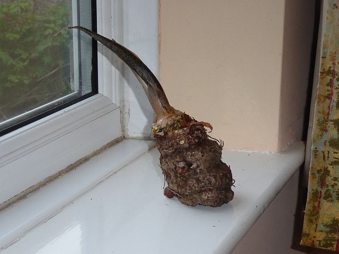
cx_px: 170
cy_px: 127
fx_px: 774
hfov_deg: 24.7
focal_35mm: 79
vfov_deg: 18.7
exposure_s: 1/60
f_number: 4.7
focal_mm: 14.1
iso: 800
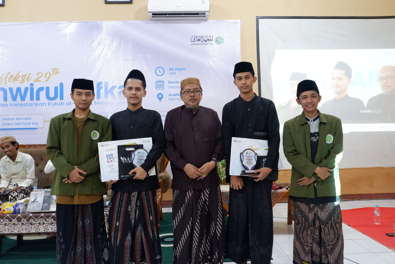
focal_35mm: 30
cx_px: 198
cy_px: 132
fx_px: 329
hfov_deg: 61.9
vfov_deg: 43.7
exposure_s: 1/25
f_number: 7.1
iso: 5000
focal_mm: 20.3
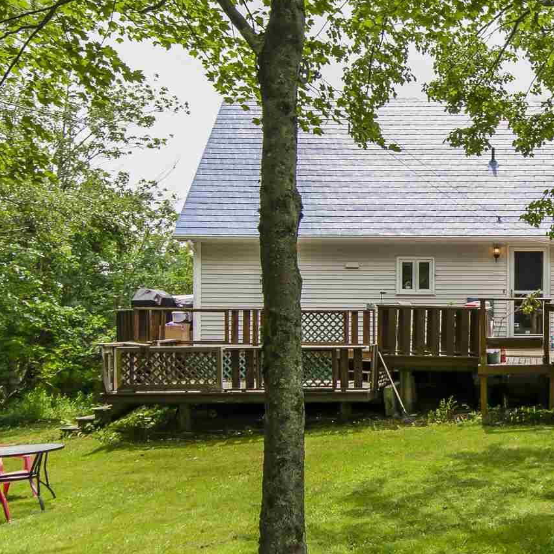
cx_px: 499
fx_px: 833
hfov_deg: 34.7
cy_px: 353
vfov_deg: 36.5
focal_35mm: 46
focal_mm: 15
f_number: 6.3
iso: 125
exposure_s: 1/320
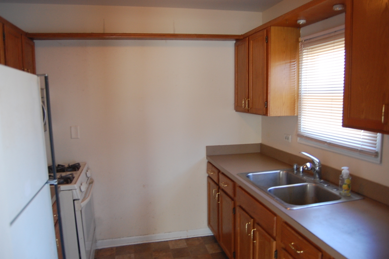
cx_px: 194
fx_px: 291
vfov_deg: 47.8
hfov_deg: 67.4
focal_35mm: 27
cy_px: 130
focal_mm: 18
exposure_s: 1/25
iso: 800
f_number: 3.5
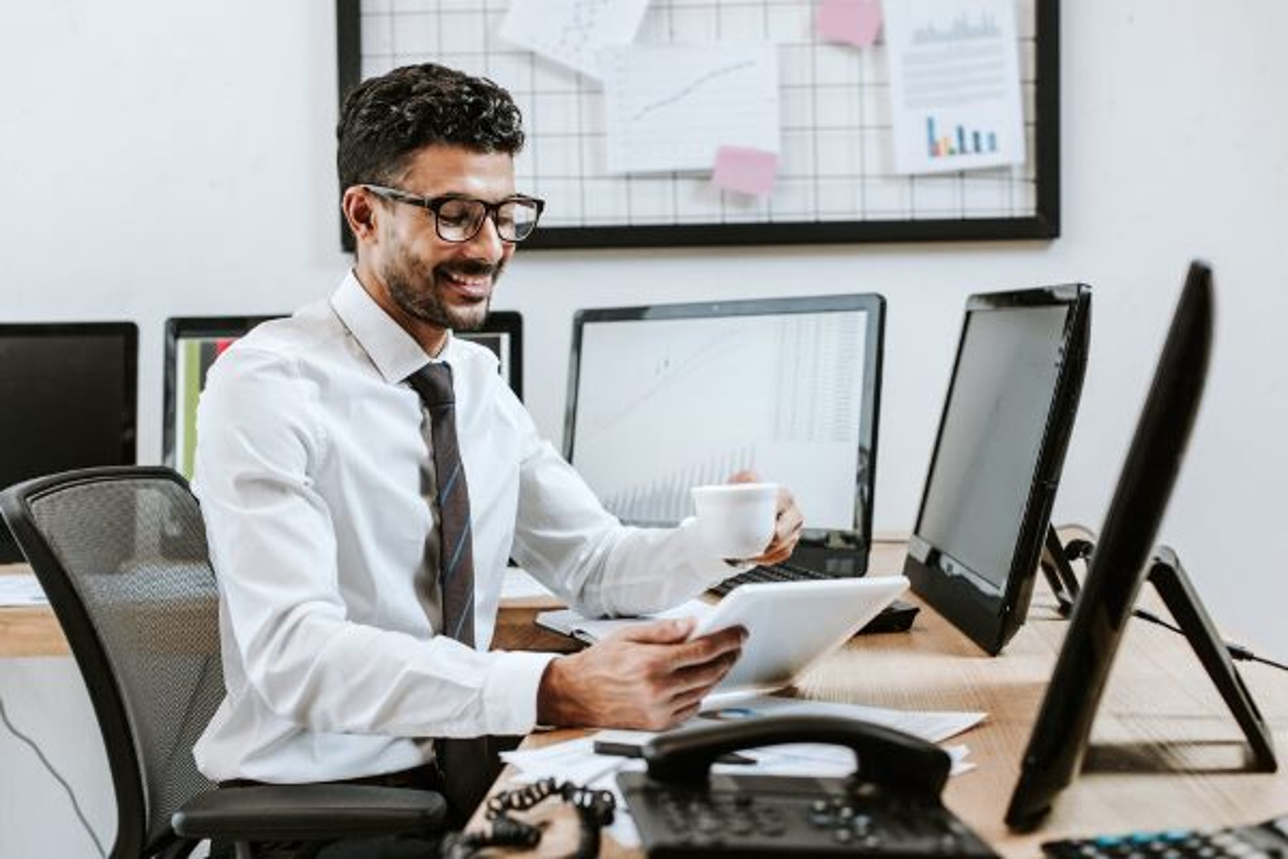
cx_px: 644
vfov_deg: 27.0
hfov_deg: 39.6
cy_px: 430
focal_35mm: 50
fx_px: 1789
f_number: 3.5
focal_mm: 50
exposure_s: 1/160
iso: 400
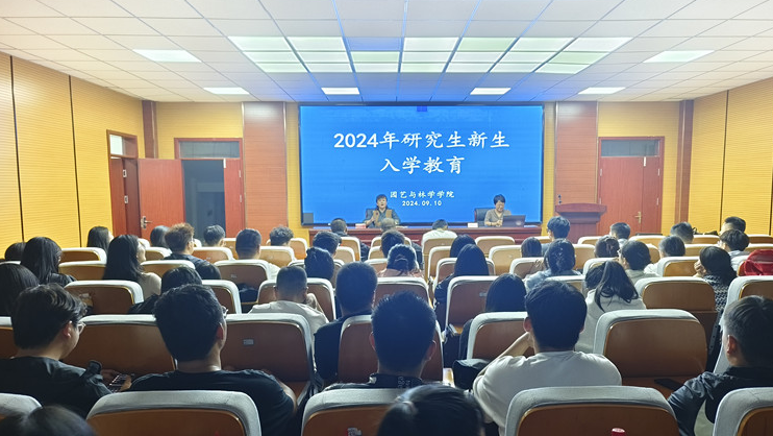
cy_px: 232
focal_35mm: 27
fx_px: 554
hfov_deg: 69.8
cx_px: 413
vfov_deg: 42.9
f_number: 1.75
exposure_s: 1/30
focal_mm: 5.5
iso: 743
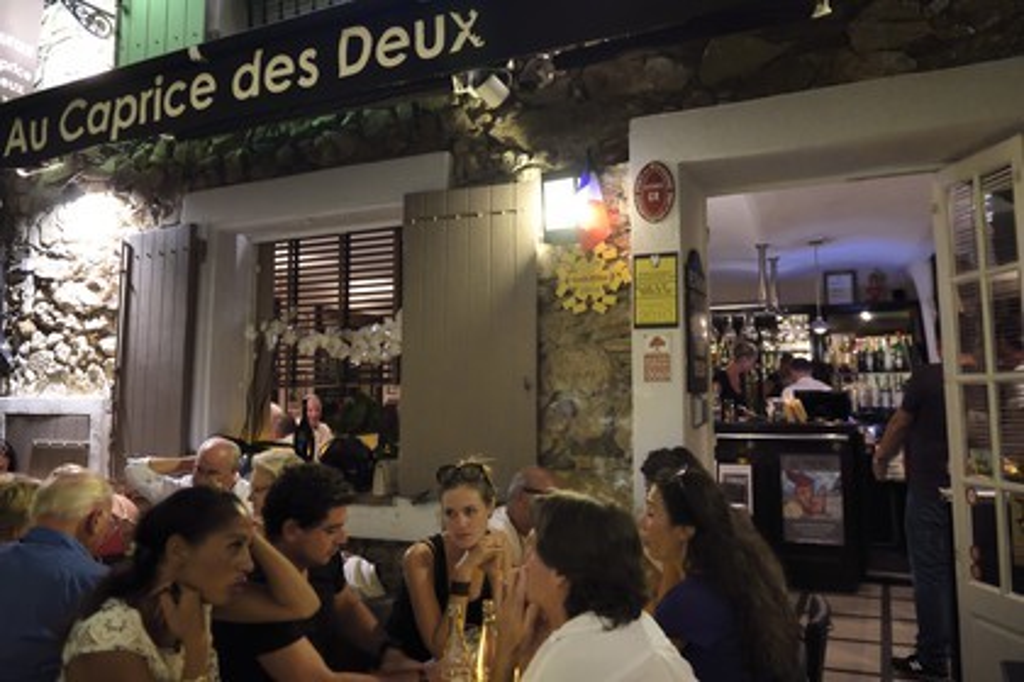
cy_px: 341
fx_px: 683
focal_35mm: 24
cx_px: 512
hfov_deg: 73.7
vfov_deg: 53.1
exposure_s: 1/30
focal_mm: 24
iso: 3200
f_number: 2.8
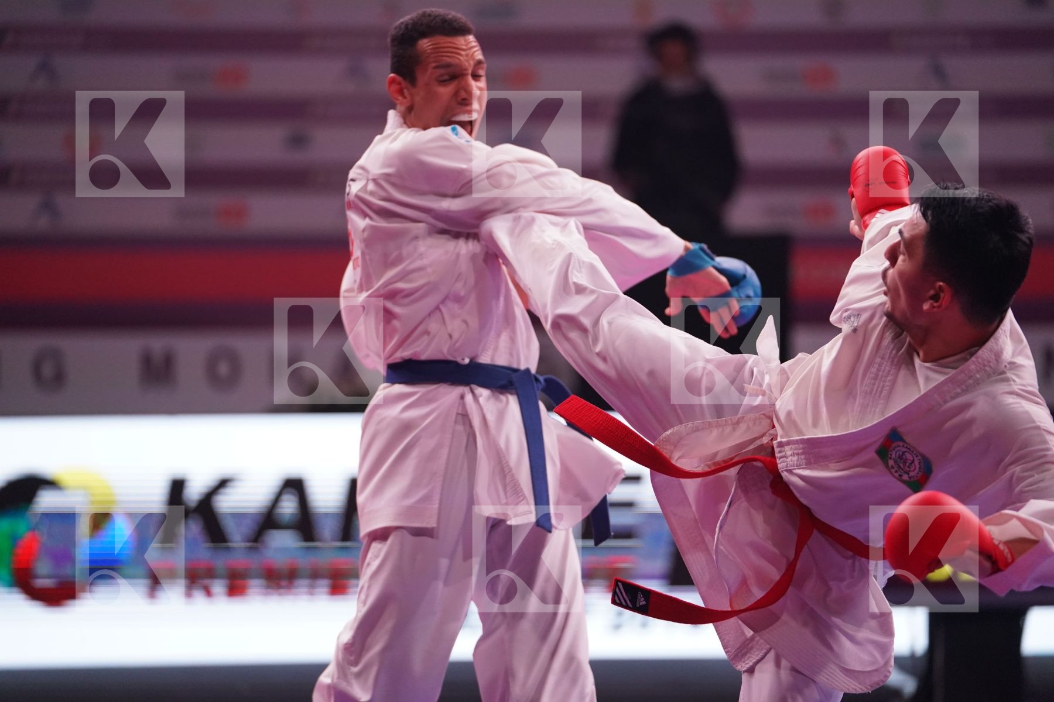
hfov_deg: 13.2
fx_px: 4567
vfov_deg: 8.8
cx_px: 527
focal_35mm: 156
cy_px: 351
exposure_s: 1/1000
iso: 4000
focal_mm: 156
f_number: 2.8
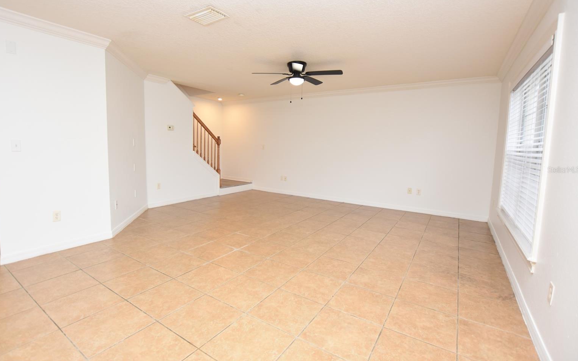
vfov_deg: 71.2
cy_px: 170
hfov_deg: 97.8
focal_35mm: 16
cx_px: 279
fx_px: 252
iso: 360
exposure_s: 1/60
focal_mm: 10
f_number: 4
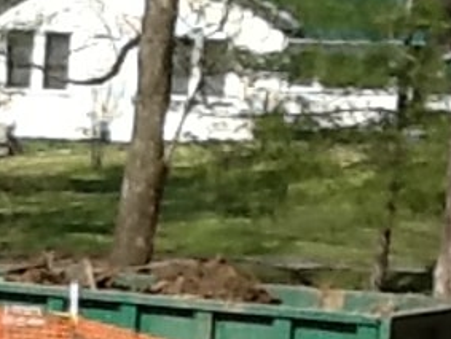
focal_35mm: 207
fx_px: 2700
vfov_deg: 7.1
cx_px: -240
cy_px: 540
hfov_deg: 9.3
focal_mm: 2.03
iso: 40
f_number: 2.4
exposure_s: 1/1115
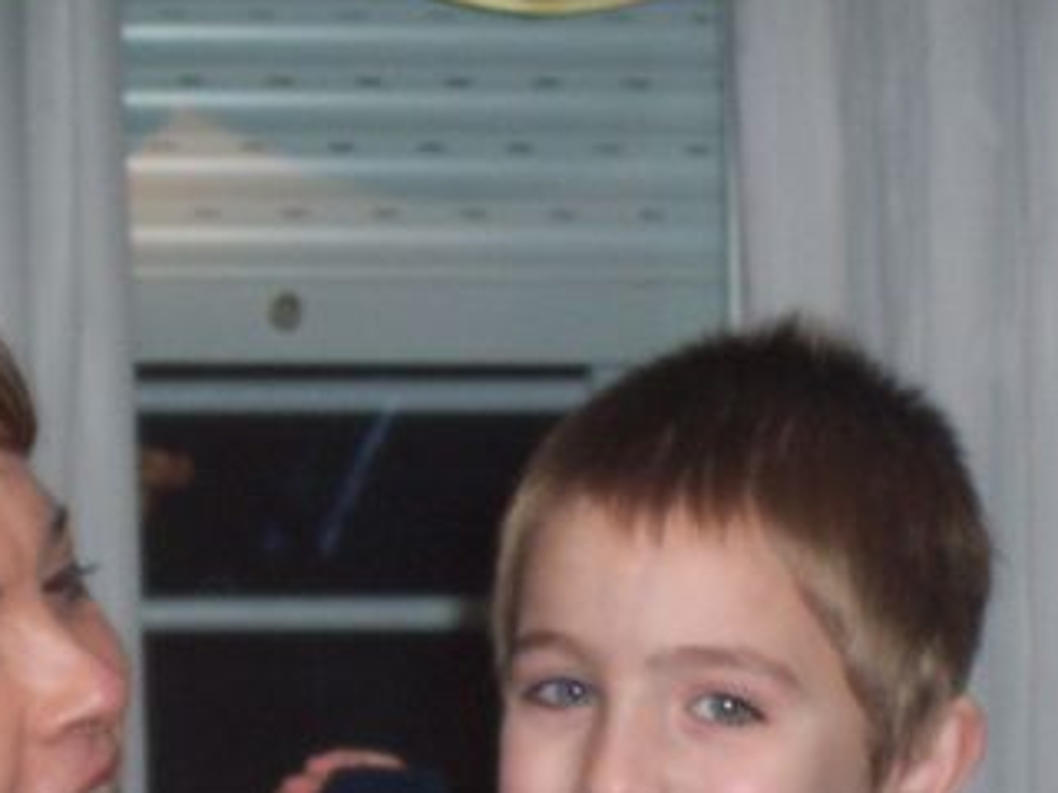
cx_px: 354
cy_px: 760
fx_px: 6785
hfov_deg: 8.9
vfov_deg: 6.7
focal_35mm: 222
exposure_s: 1/90
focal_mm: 16.8
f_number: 4.8
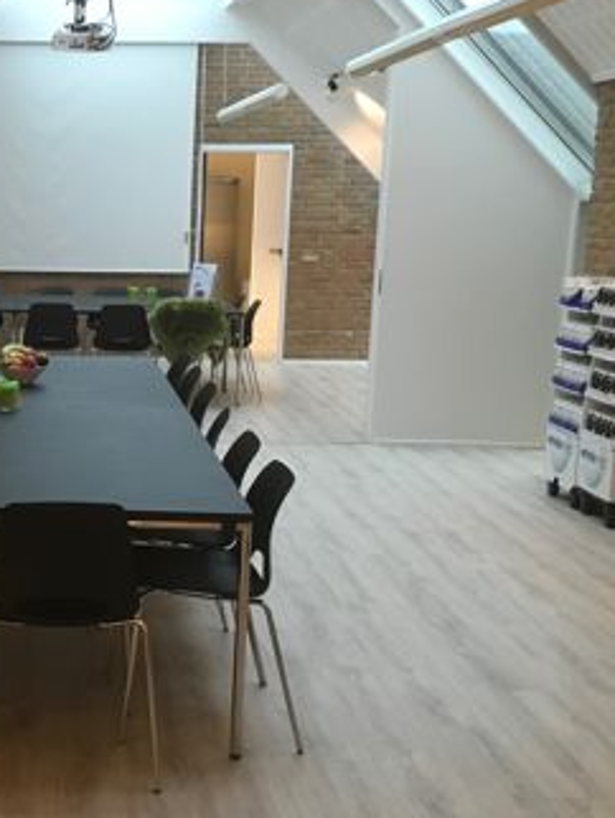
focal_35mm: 54
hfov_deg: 25.7
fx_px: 1277
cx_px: -5
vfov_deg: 35.5
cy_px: 414
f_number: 2.2
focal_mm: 4.15
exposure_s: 1/33
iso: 200
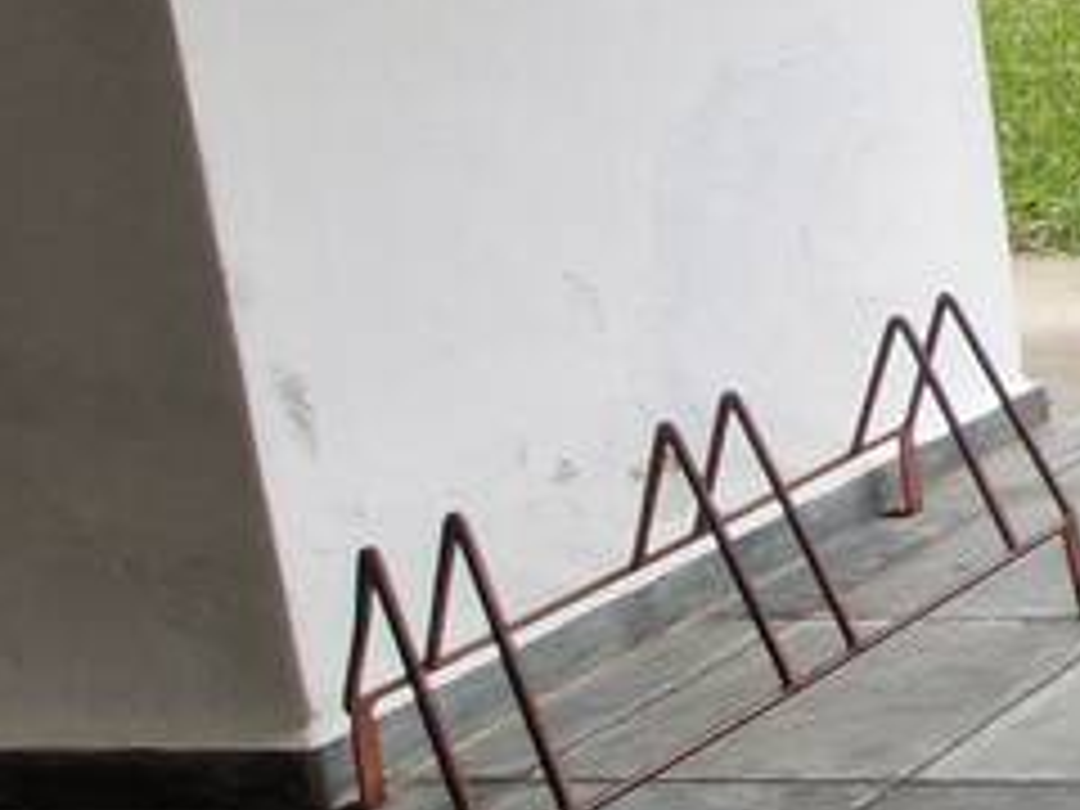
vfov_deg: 18.6
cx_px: 2830
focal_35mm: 78
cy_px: 99
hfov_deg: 13.6
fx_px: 2434
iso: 50
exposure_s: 1/221
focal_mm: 1.74
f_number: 2.2
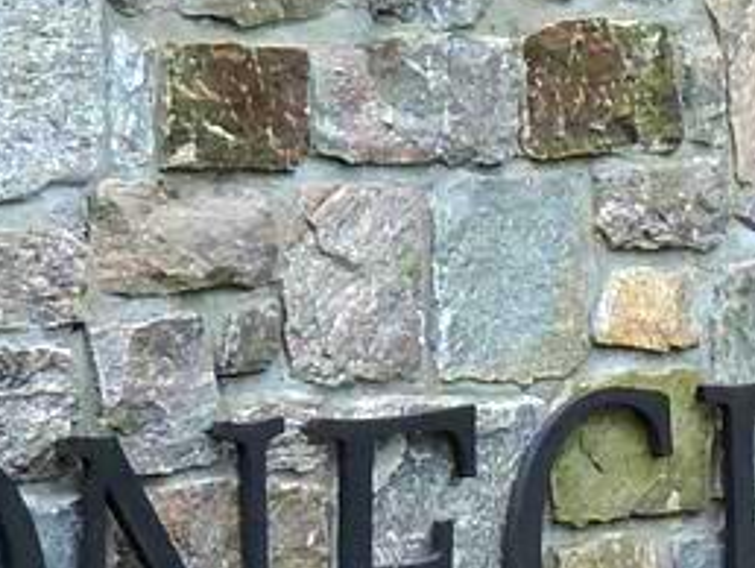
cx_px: 1337
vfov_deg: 4.0
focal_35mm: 373
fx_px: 8143
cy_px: 149
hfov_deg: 5.2
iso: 100
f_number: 3.5
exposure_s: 1/200
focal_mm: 8.4
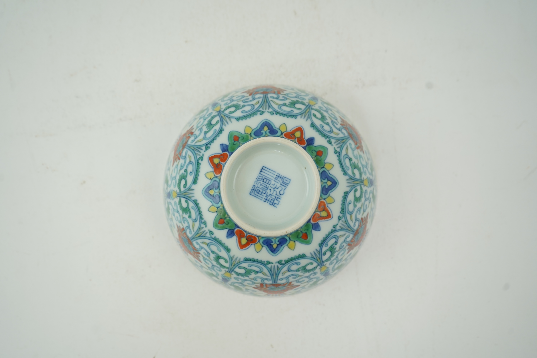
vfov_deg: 35.9
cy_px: 179
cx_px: 268
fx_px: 552
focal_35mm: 37
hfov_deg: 51.9
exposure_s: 1/60
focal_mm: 37
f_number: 5.6
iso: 400
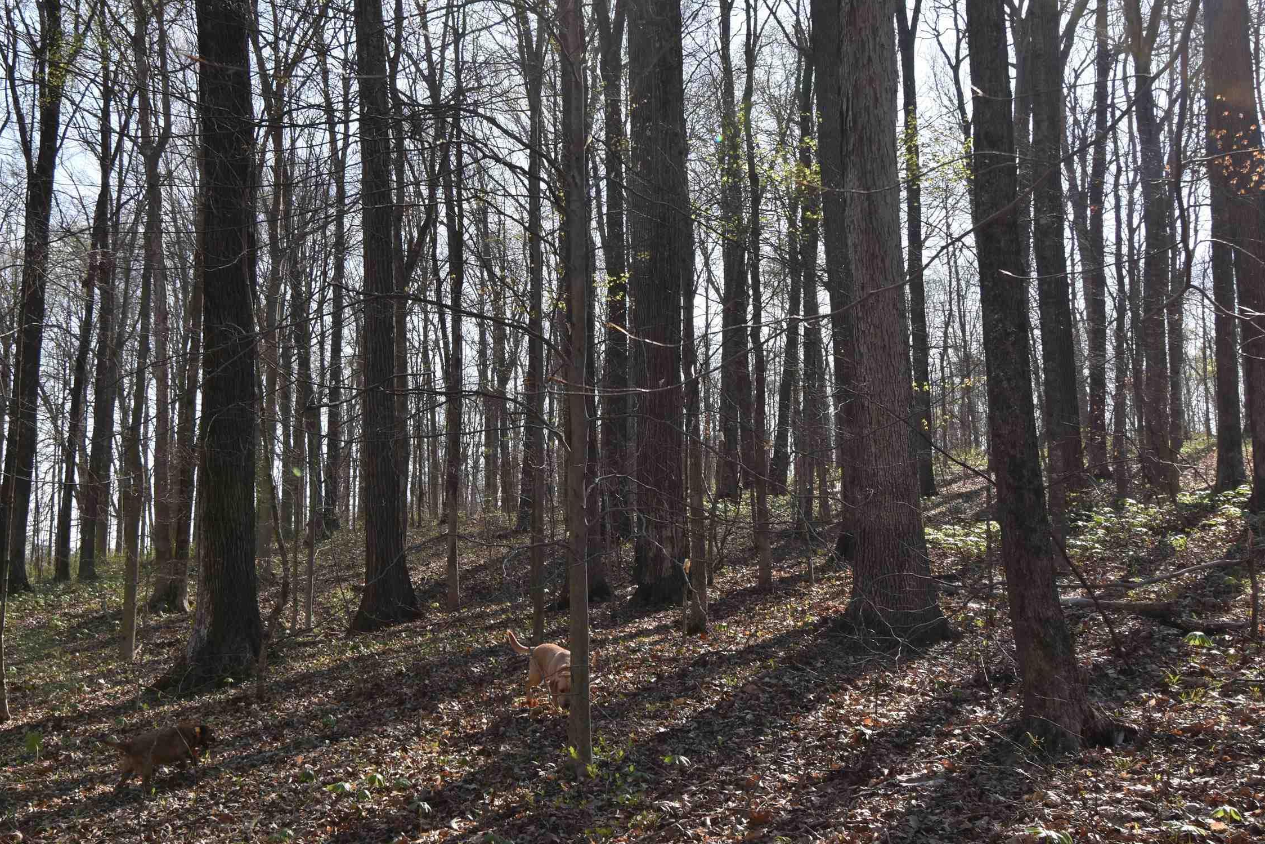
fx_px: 1441
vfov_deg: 32.5
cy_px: 323
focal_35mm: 41
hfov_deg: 47.0
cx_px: 485
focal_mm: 20
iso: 200
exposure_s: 1/250
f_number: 8
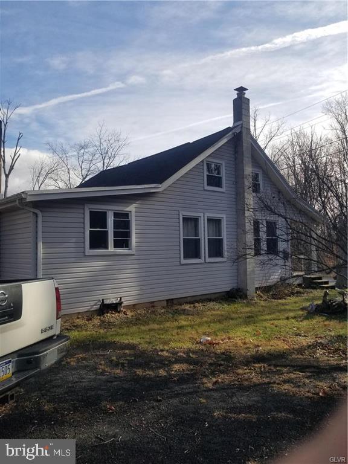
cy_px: 232
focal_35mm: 26
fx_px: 349
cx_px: 174
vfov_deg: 67.3
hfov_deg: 53.1
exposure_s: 1/2536
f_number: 1.7
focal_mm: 4.25
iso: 50
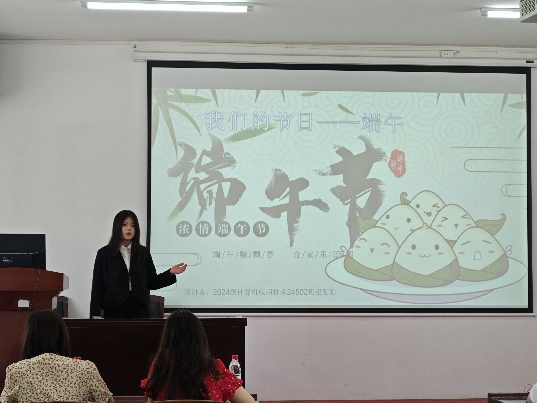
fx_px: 1163
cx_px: 268
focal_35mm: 75
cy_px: 202
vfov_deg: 19.6
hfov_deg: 26.0
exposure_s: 1/100
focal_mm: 10.1
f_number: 2
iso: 400
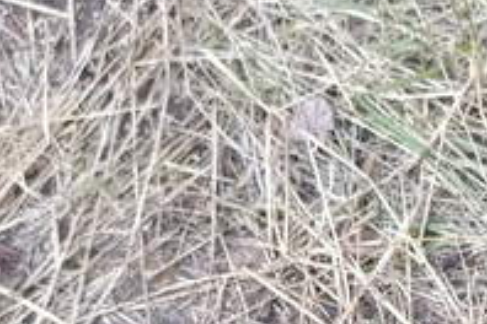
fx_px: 1366
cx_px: 696
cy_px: 648
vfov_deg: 12.1
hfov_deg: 18.3
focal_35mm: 101
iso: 128
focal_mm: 5.25
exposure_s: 1/99.9
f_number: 1.7
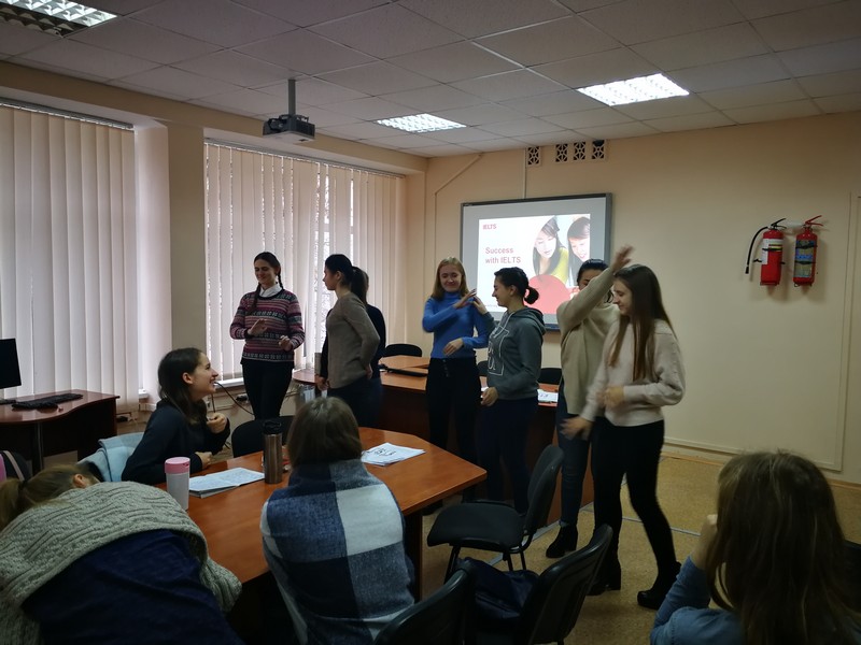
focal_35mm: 27
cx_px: 430
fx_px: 672
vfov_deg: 51.4
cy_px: 322
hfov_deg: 65.3
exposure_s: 1/33.3
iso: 160
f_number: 2.2
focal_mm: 3.95
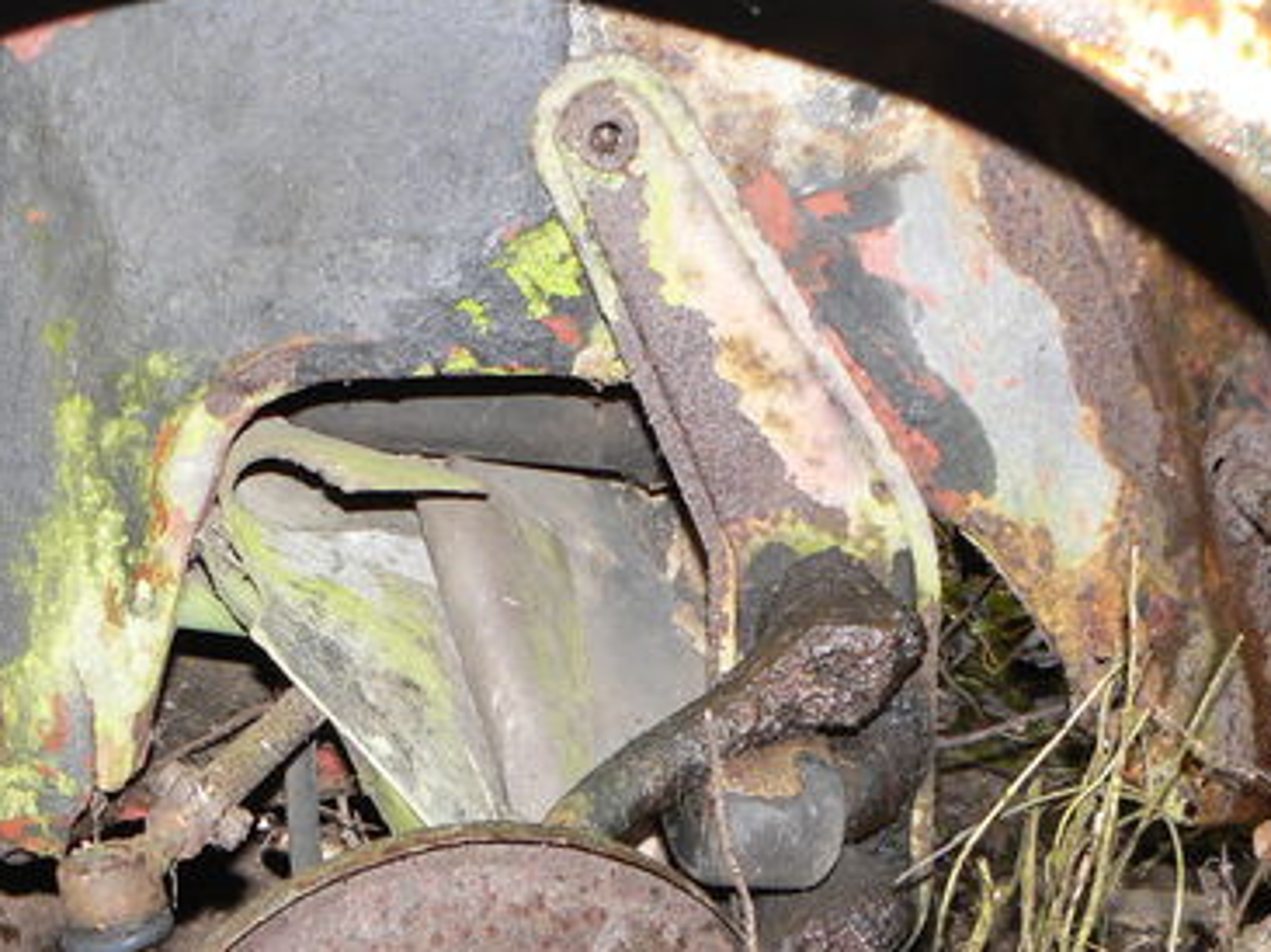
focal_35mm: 63
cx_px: 372
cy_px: 740
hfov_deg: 30.4
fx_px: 2312
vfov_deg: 23.0
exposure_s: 1/30
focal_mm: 6
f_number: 2.8
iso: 100
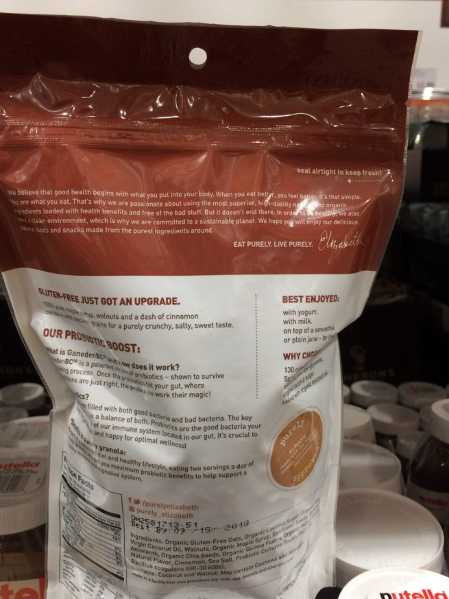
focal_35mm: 34
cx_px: 221
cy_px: 327
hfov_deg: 41.8
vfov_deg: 53.9
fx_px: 588
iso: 125
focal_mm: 4.15
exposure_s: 1/33
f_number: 2.2
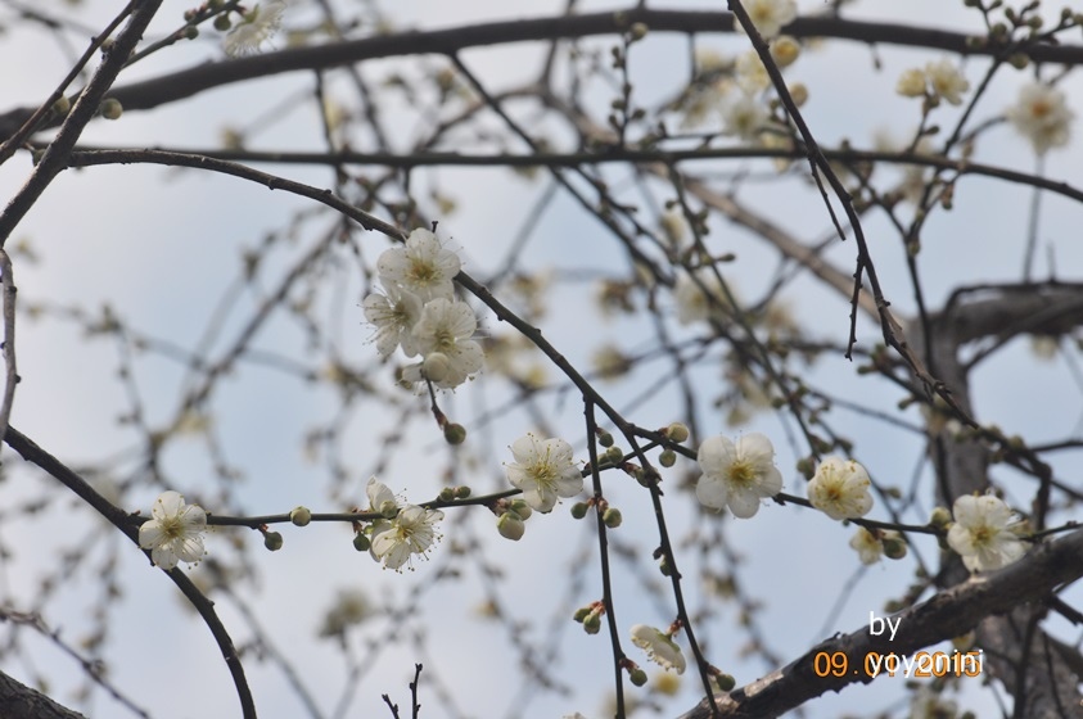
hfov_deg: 10.2
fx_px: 6085
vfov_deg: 6.8
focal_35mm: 202
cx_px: 542
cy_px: 360
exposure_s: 1/640
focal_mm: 135
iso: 200
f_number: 11
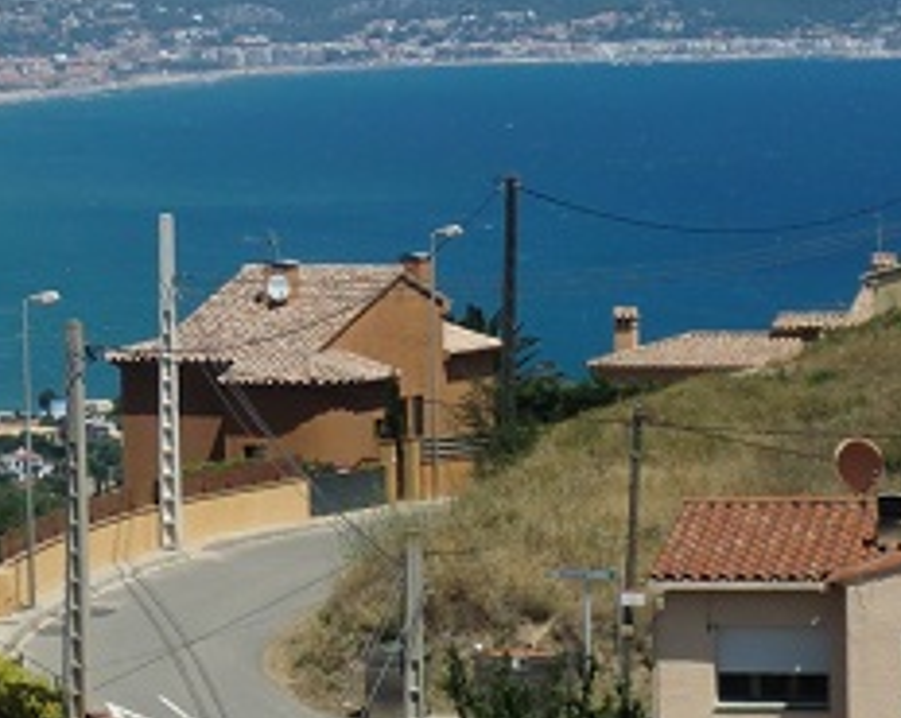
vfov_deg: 5.1
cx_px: 210
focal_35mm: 304
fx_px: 8096
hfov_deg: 6.4
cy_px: 157
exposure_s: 1/800
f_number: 5.1
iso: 64
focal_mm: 15.7
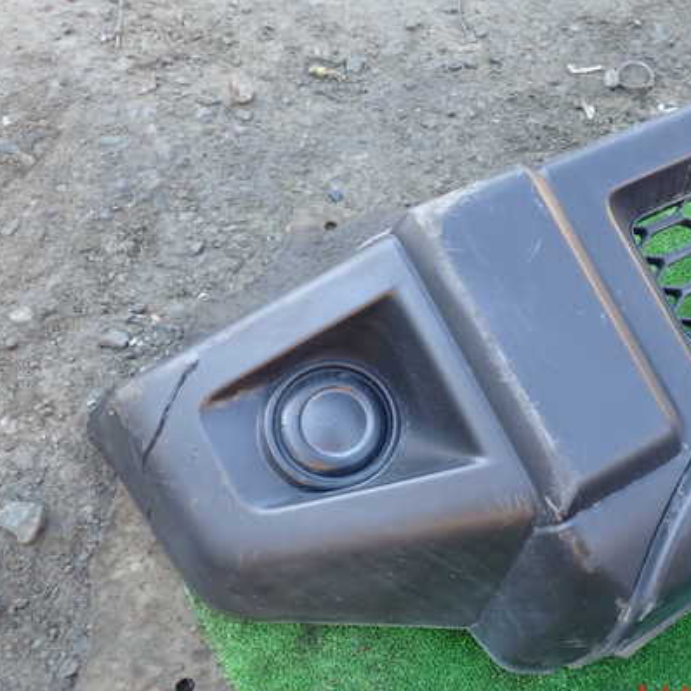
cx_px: 510
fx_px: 903
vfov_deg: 41.9
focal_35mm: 40
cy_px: 333
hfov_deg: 40.8
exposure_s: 1/60
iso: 160
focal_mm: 5.4
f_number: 2.3
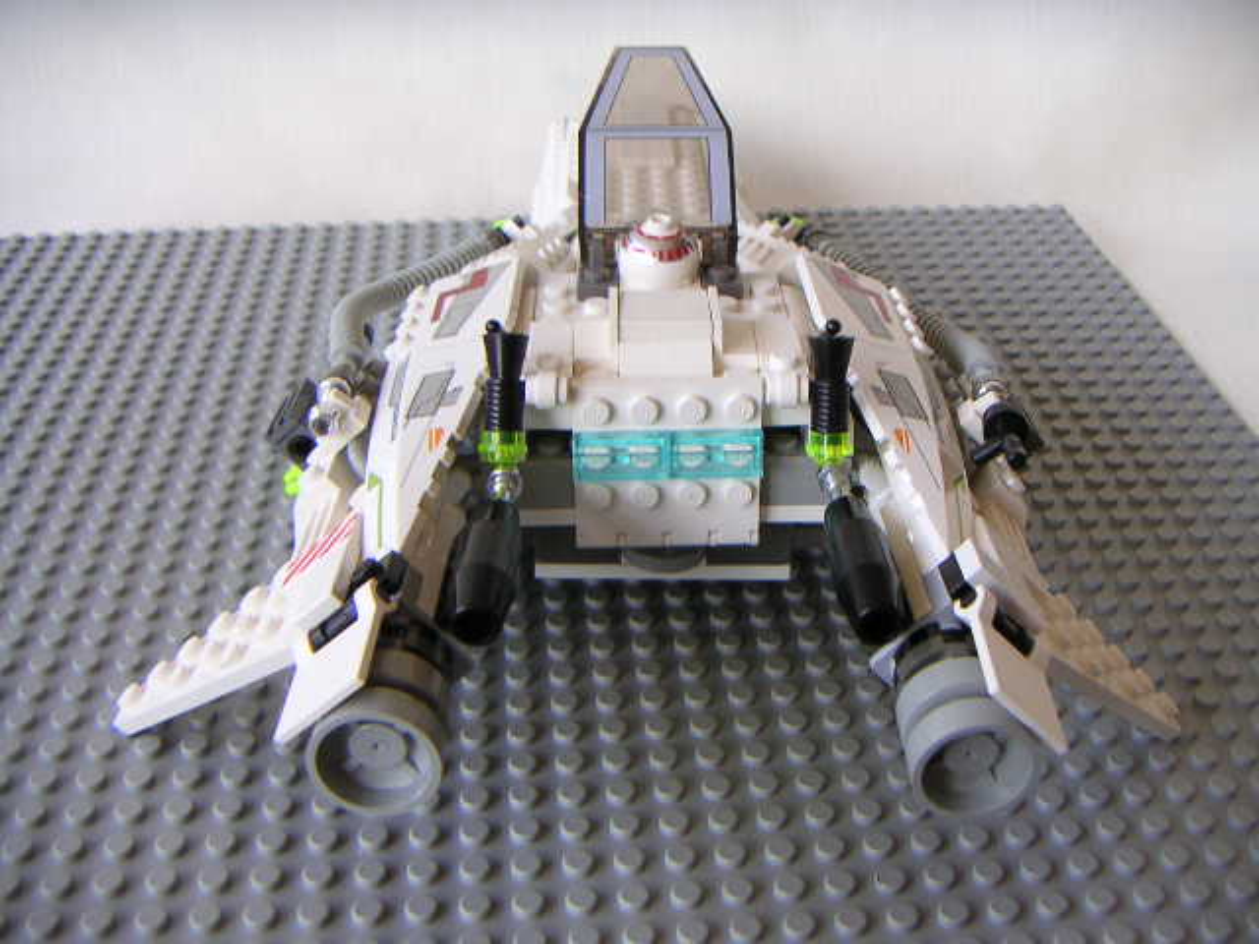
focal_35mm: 37
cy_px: 472
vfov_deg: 38.7
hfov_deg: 50.1
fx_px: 1346
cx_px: 630
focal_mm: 4.8
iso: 64
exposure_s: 1/60
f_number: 2.8
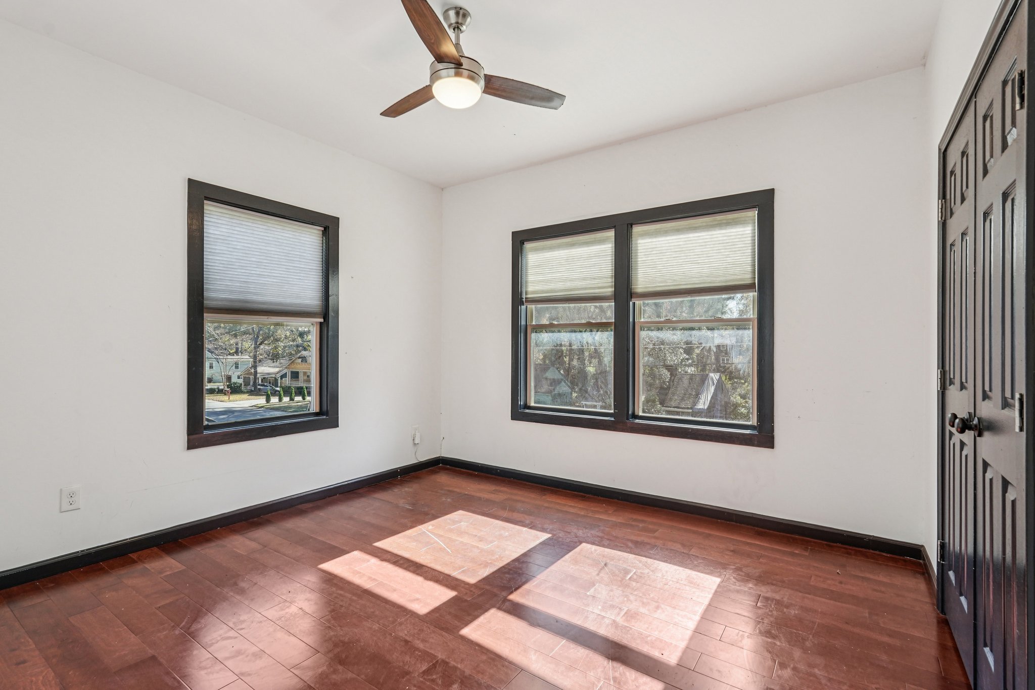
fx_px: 474
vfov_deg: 72.0
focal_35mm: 16
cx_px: 518
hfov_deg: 95.0
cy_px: 345
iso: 800
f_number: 8
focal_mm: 16.5
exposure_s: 1/160
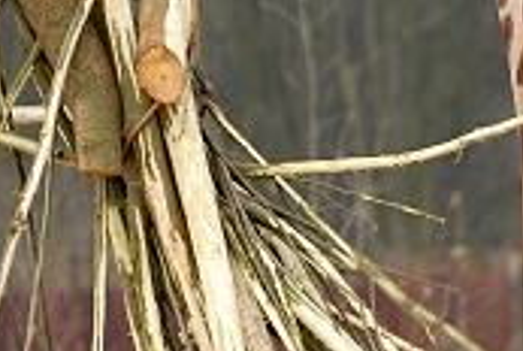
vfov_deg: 1.7
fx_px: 11725
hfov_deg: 2.6
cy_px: 169
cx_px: 438
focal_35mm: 806
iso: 250
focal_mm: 155
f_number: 5.6
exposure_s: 1/350
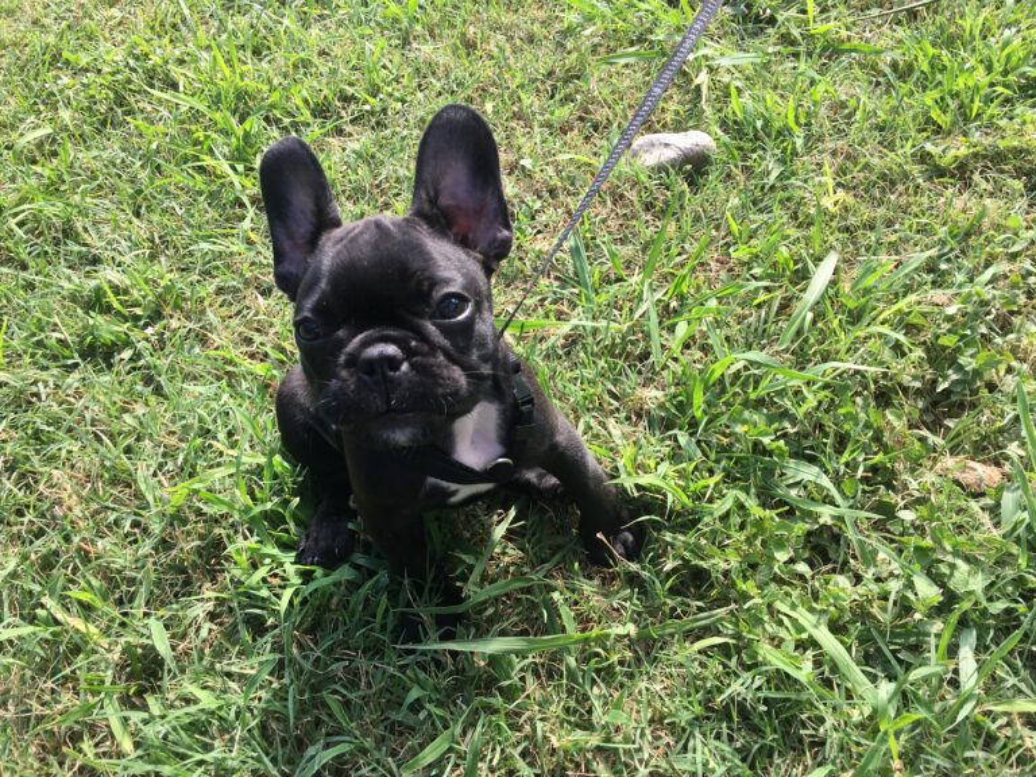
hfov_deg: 61.7
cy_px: 388
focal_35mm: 29
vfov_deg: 48.2
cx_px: 518
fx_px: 868
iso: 25
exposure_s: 1/204
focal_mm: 4.15
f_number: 2.2
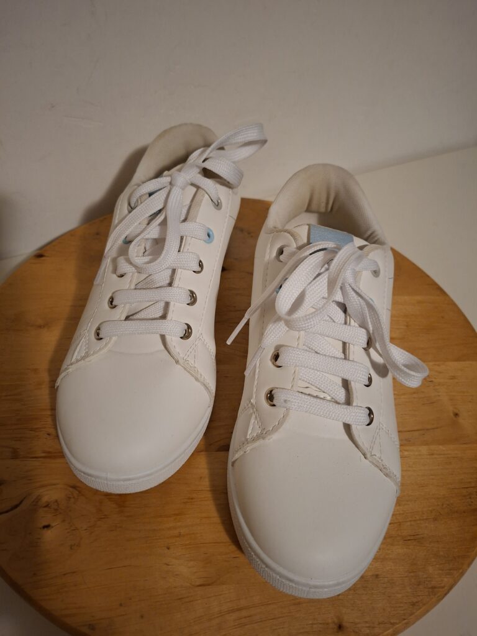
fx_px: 423
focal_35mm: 23
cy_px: 318
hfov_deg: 58.9
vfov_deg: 73.9
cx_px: 238
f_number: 1.8
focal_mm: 5.54
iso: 640
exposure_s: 1/25
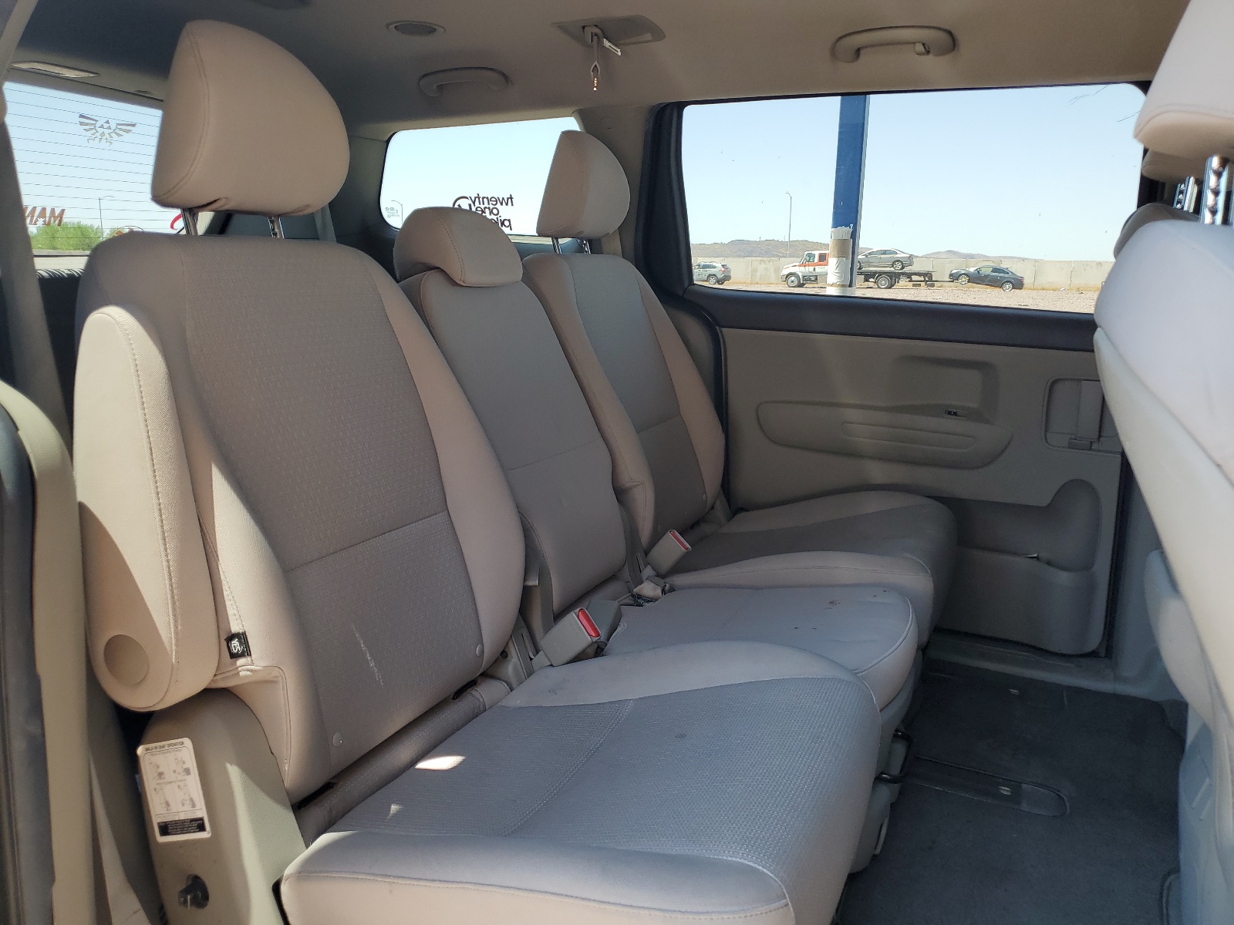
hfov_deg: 67.3
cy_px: 462
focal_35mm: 26
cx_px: 617
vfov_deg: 53.1
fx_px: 927
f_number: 1.5
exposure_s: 1/312
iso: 50
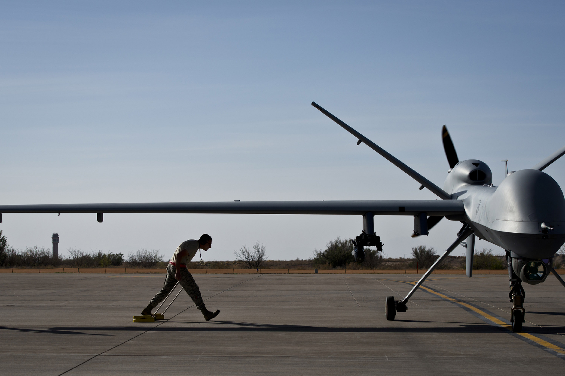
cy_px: 188
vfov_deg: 19.4
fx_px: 1098
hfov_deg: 28.9
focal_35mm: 70
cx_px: 282
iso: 200
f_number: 5.6
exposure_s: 1/3200
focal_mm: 70
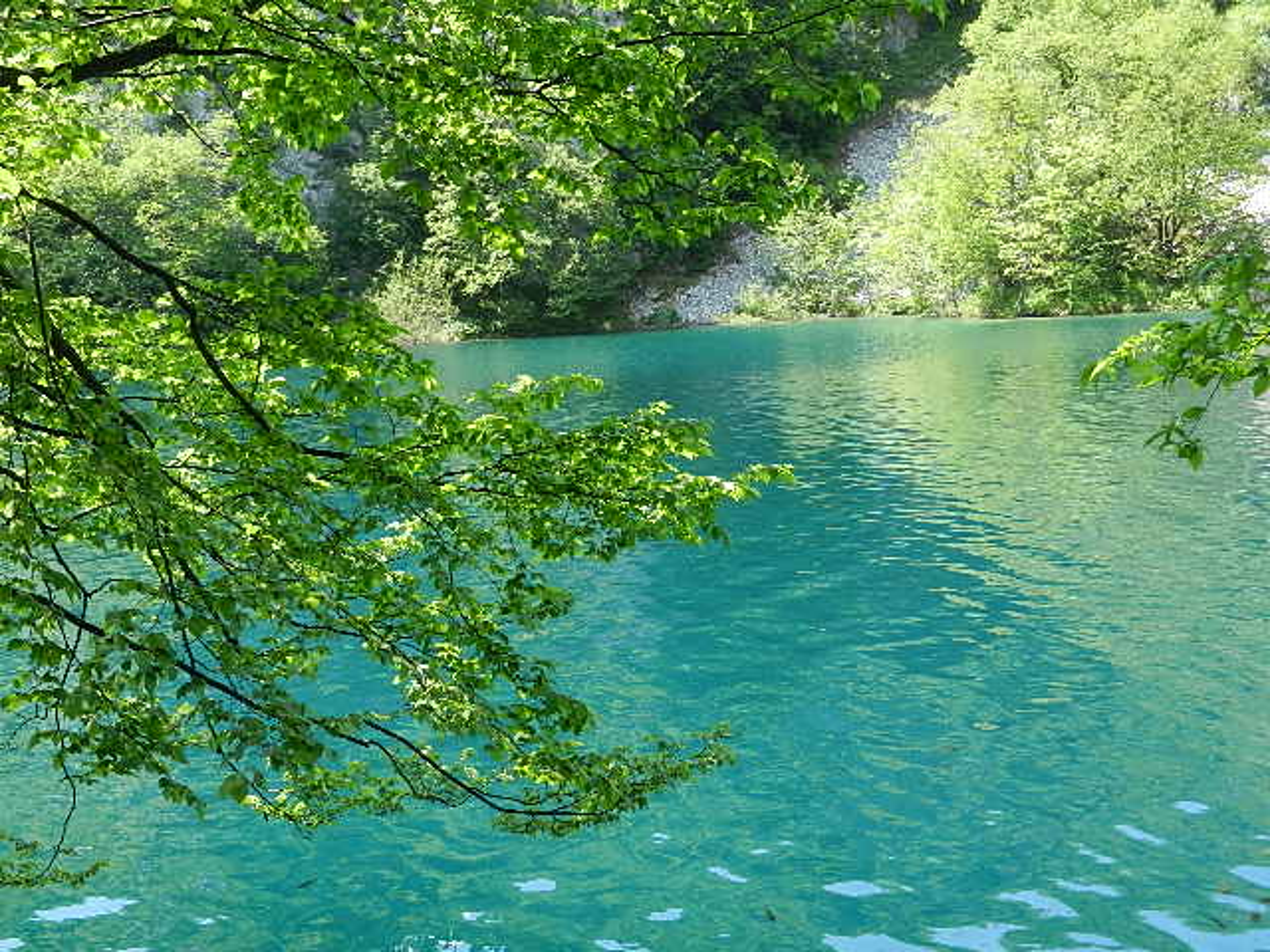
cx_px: 635
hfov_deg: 42.1
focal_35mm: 45
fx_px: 1651
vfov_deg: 32.2
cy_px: 476
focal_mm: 8.2
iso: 160
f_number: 4.2
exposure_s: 1/200
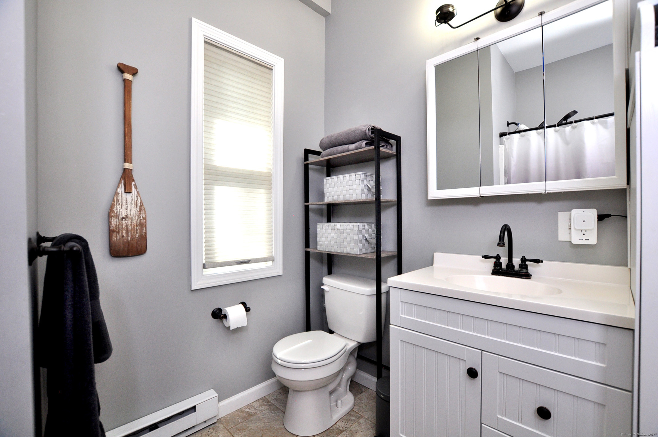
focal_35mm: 15
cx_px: 329
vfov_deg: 77.2
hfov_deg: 100.5
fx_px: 274
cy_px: 218
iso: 500
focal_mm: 10
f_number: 5
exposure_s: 1/80
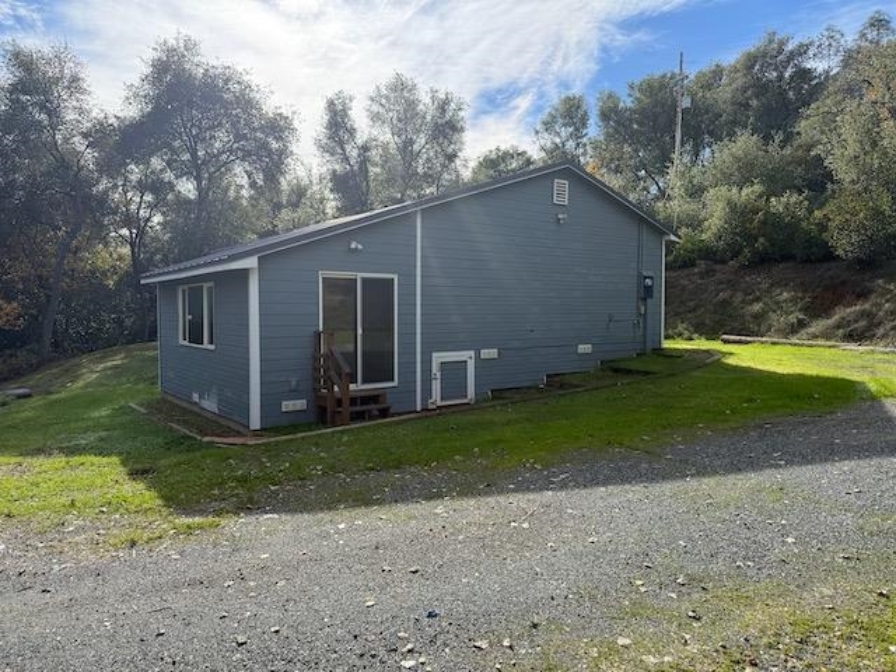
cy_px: 336
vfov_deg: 56.8
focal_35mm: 24
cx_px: 448
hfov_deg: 71.6
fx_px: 621
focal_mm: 6.76
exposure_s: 1/3584
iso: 100
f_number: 1.78
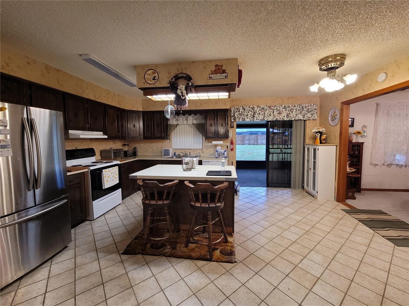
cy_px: 153
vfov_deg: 89.9
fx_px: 154
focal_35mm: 13
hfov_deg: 106.2
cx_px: 204
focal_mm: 2.2
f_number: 2.2
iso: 400
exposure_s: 1/60
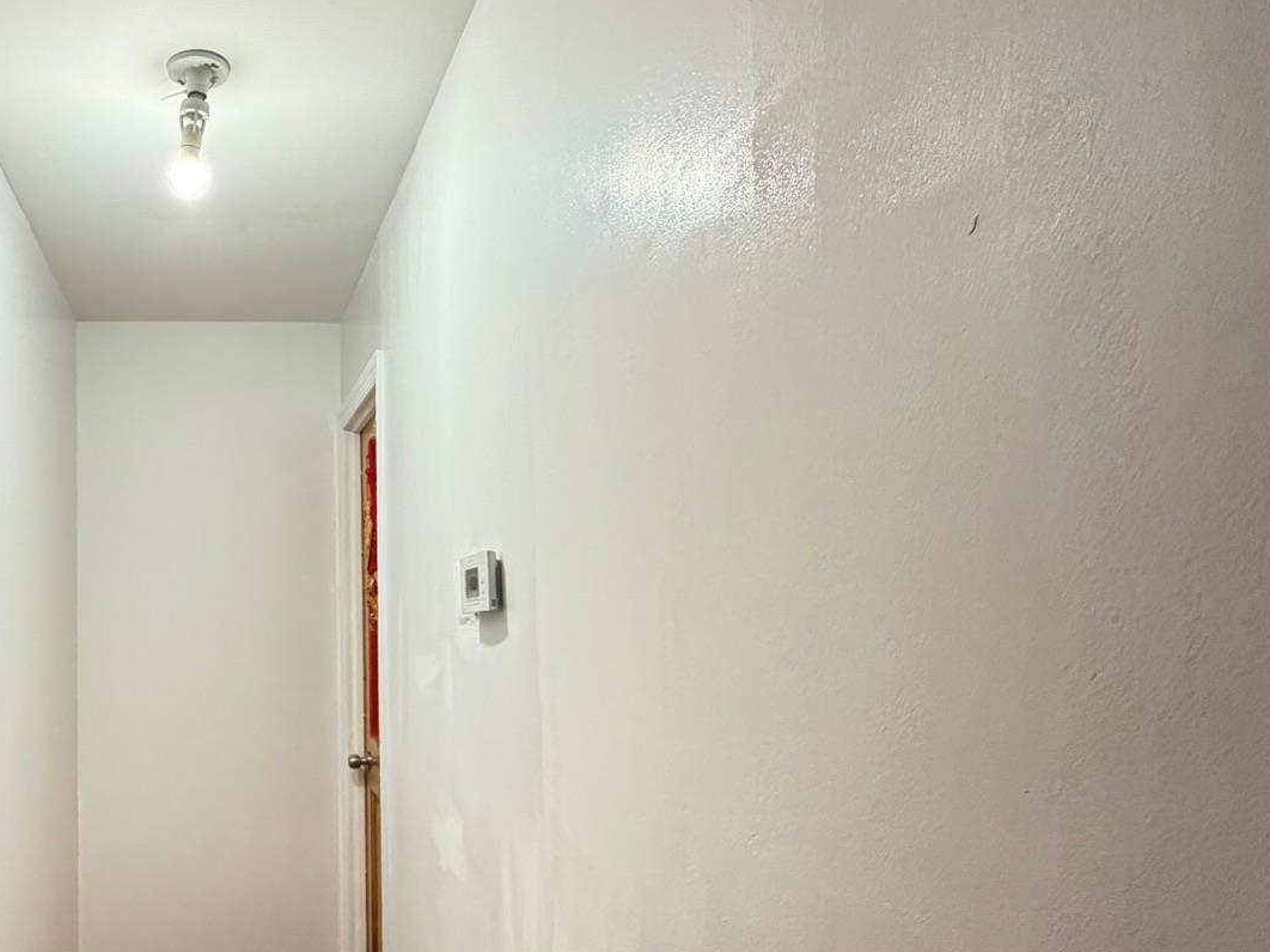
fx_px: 990
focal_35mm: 27
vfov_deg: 50.8
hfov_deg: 60.4
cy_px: 600
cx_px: 263
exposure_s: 1/60
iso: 400
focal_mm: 2.22
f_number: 2.2
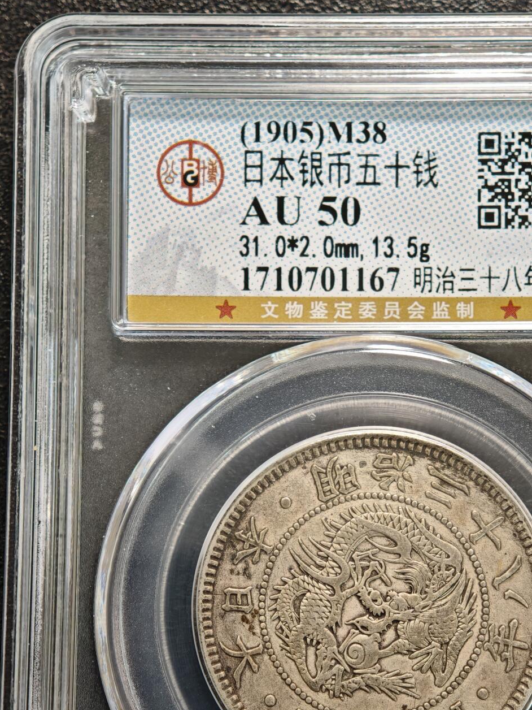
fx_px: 1762
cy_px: 498
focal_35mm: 86
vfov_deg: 22.6
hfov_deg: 17.1
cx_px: 371
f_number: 2
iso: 500
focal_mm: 9
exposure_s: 1/104
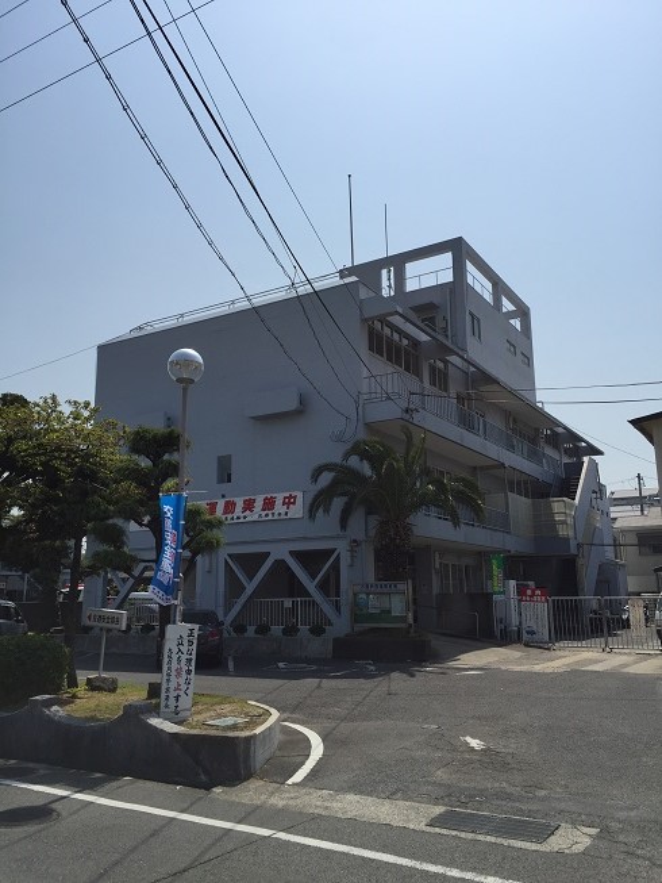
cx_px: 331
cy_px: 442
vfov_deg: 61.7
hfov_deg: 48.2
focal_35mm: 29
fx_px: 739
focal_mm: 4.15
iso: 32
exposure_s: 1/3597
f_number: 2.2
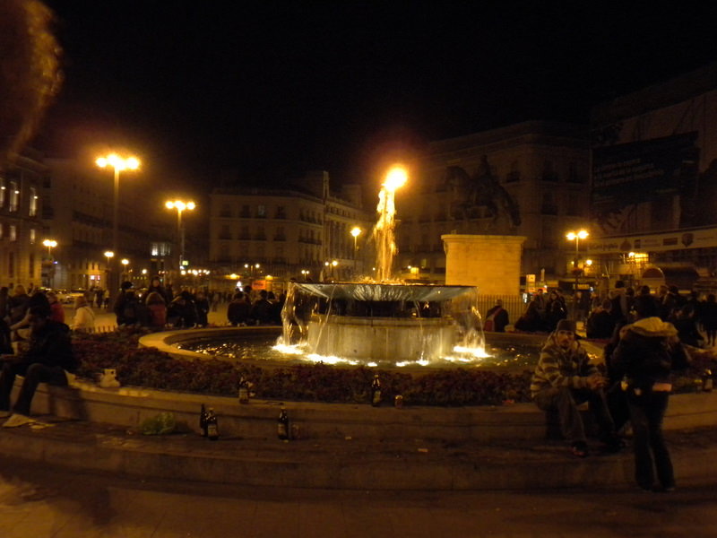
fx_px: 766
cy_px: 269
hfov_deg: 50.1
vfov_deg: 38.7
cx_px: 358
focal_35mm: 37
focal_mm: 6.6
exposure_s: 1/32.2
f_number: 3.5
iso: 400
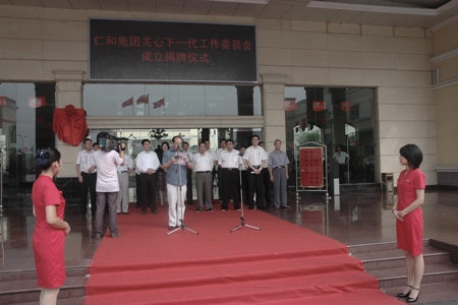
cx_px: 229
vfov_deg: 40.0
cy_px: 152
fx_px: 420
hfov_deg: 57.2
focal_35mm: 33
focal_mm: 22
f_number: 8
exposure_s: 1/250
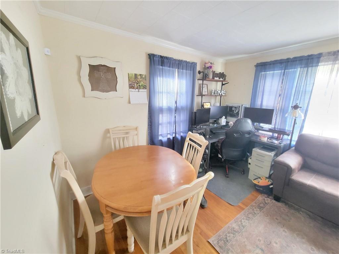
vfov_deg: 89.9
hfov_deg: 106.2
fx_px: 127
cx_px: 170
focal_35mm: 13
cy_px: 127
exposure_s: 1/24
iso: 2000
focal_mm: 2.2
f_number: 2.2
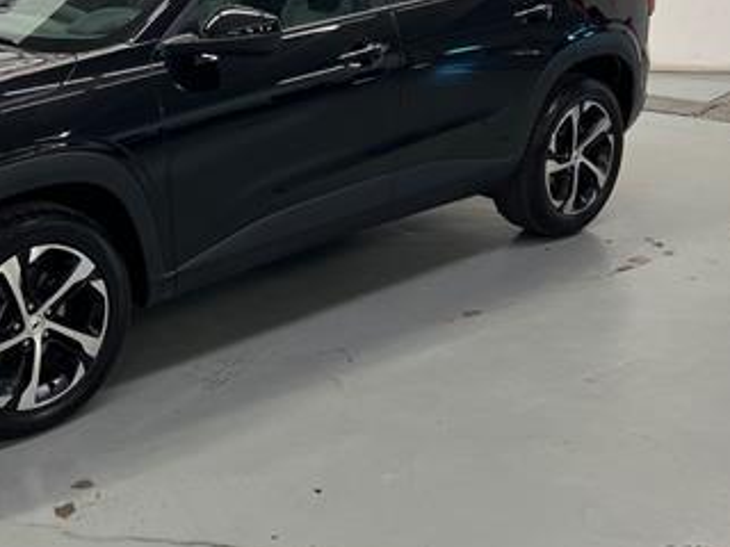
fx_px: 1097
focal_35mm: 52
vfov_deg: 27.7
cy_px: 144
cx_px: 144
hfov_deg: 35.6
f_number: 1.5
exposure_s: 1/60
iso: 80
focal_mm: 5.7
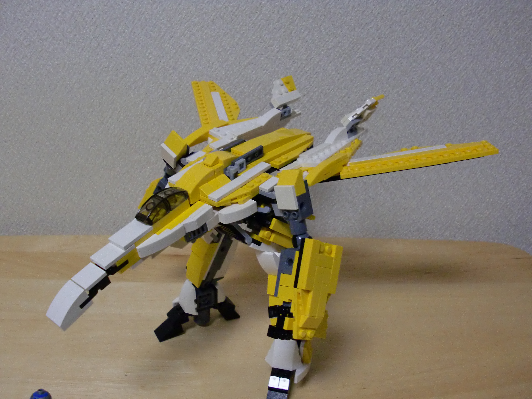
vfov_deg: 39.7
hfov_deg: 51.4
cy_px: 200
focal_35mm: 36
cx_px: 266
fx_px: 553
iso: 400
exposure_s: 1/60
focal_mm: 6.3
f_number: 2.8
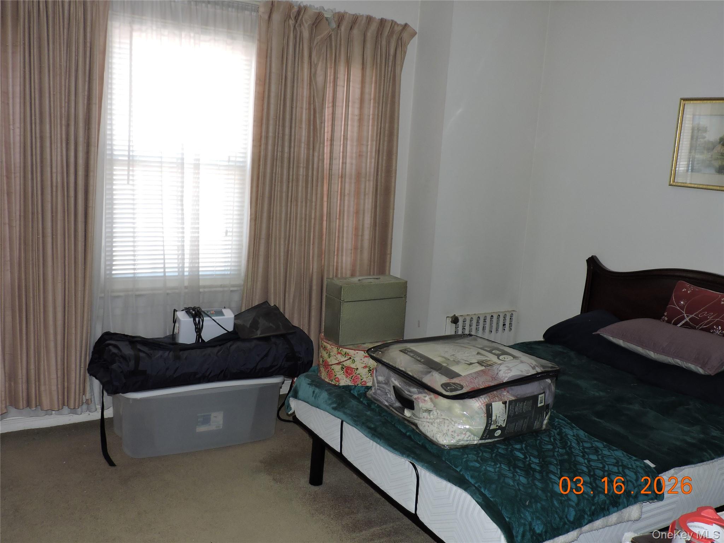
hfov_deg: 55.4
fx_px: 690
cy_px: 272
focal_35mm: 33
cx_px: 362
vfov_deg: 42.9
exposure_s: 1/30
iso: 200
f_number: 3.2
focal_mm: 5.9
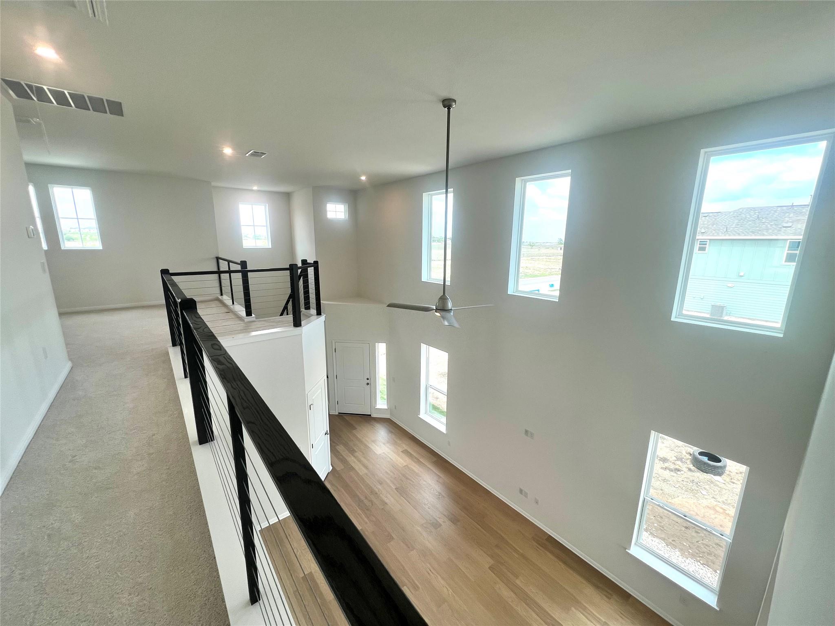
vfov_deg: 89.9
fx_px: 314
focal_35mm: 13
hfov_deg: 106.2
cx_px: 418
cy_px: 313
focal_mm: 1.57
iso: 32
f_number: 1.8
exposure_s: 1/130
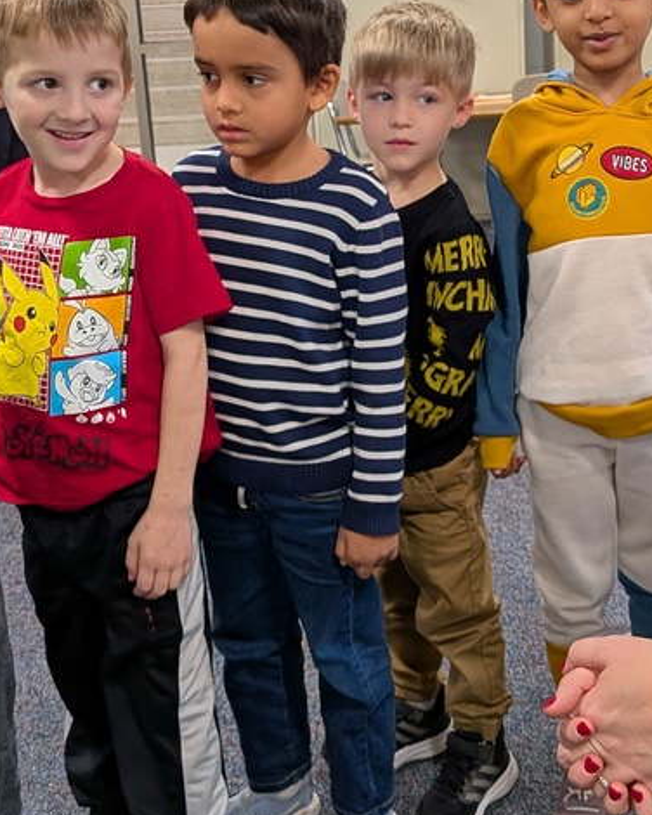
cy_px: 269
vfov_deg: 36.3
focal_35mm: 51
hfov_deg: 29.5
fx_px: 1230
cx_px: 437
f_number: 1.7
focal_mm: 4.53
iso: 46
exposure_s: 1/109
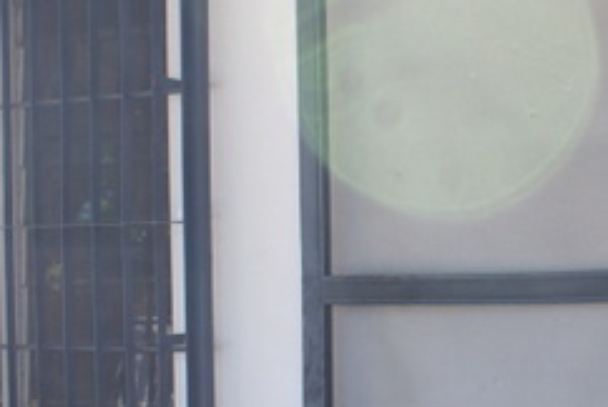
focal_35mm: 129
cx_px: 470
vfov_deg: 10.6
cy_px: 392
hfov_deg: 15.8
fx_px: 2181
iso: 100
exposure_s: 1/50
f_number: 4.5
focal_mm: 26
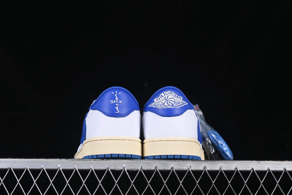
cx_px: 146
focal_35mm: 75
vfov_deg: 18.2
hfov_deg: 27.0
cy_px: 98
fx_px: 608
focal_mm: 50
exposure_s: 1/80
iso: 160
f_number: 8
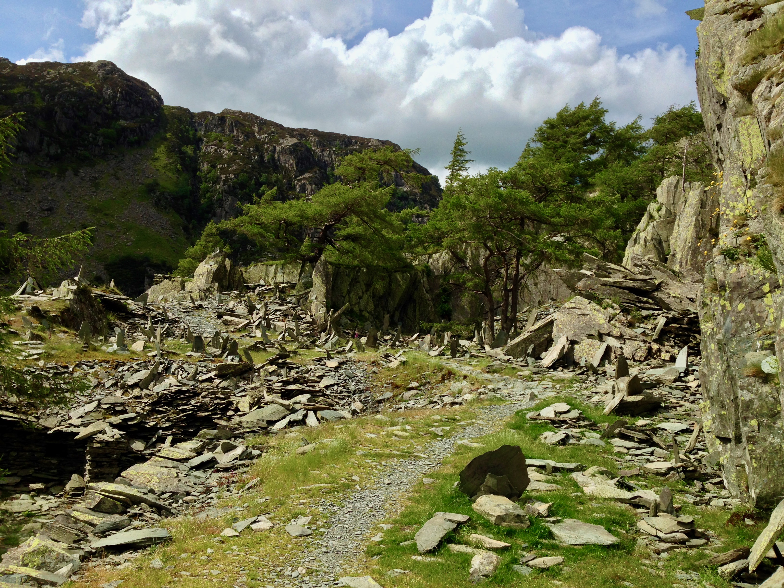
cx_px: 392
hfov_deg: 55.4
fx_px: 747
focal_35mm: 33
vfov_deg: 42.9
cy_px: 294
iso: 50
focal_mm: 4.12
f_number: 2.4
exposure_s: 1/1642
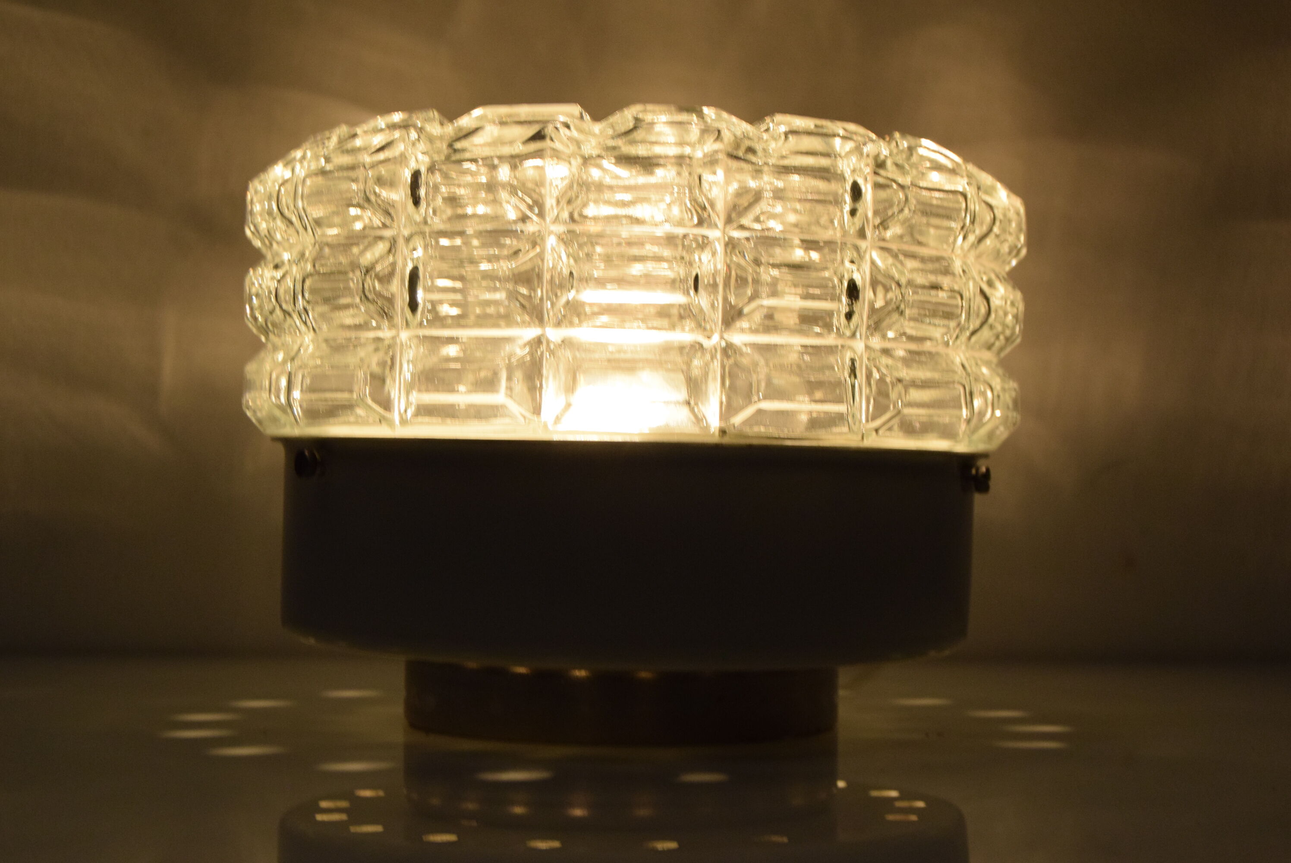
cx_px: 646
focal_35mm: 52
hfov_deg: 37.8
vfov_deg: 25.8
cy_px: 432
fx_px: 1884
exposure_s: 1/250
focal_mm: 35
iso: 1600
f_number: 8
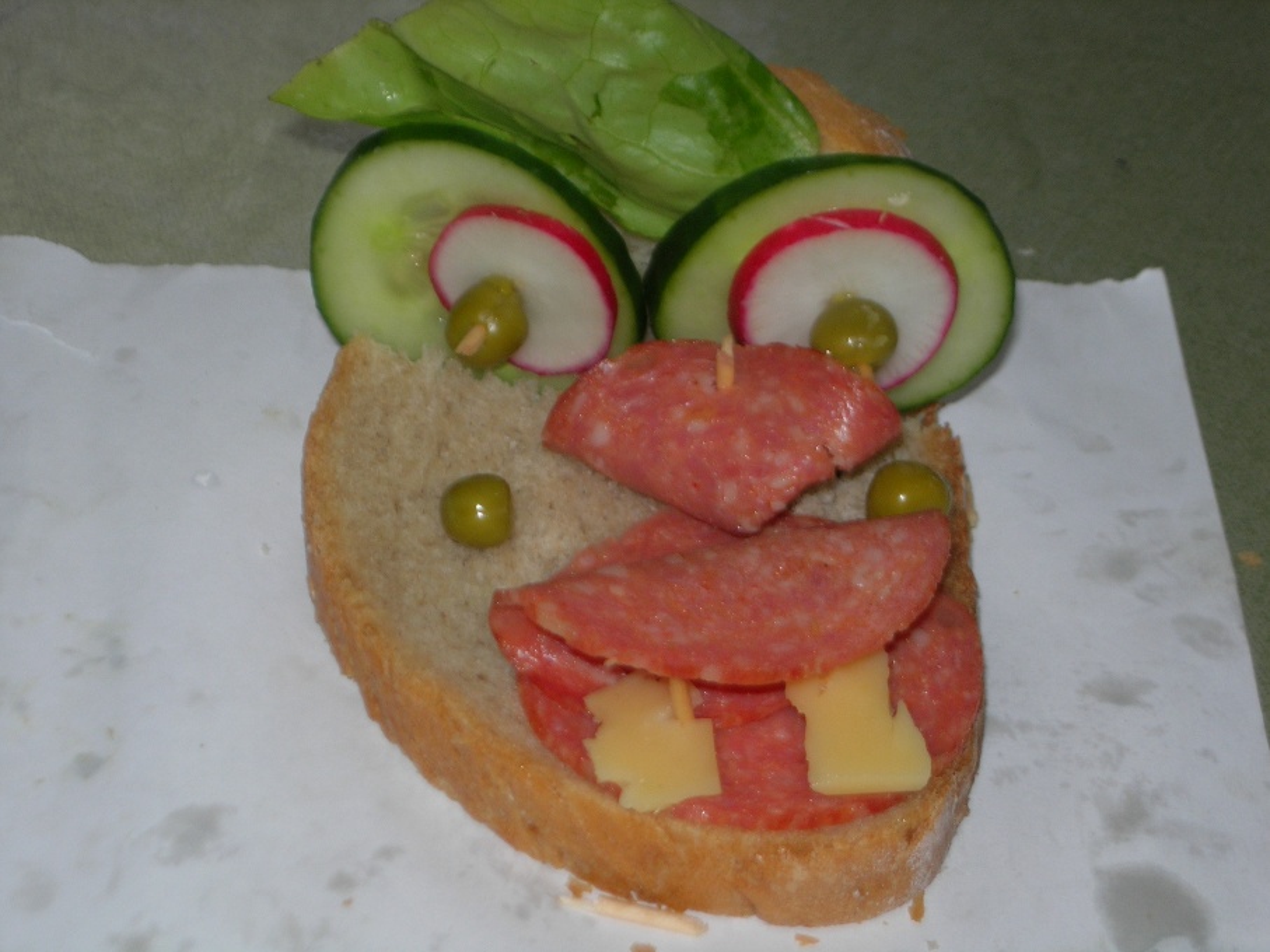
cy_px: 476
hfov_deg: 17.4
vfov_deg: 13.1
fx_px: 4145
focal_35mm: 113
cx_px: 635
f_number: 4.9
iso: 64
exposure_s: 1/60.1
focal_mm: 23.4
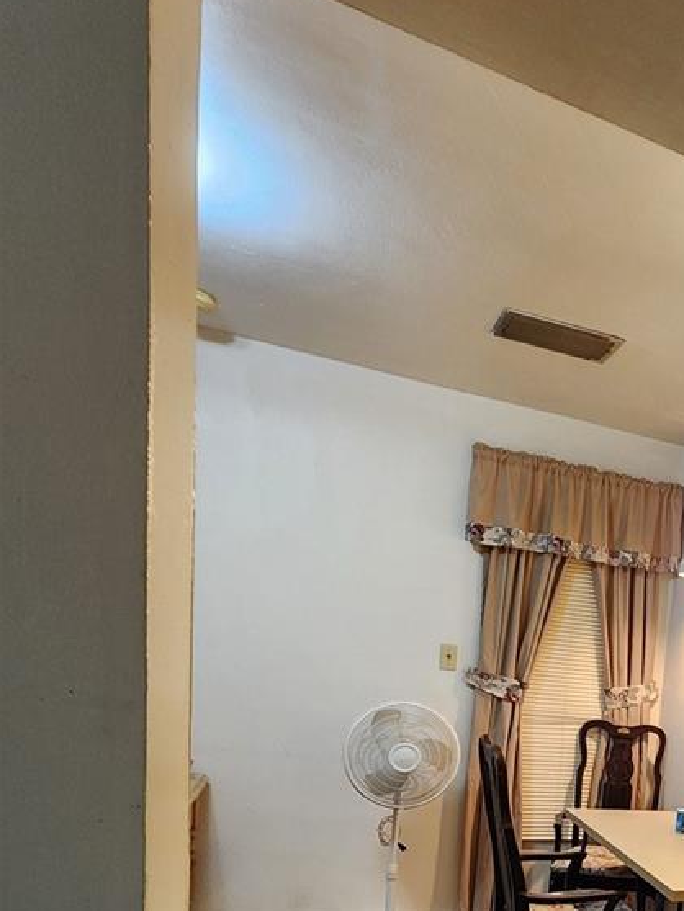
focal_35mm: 28
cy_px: 777
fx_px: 737
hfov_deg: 41.0
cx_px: 735
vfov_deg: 56.8
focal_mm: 2.2
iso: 400
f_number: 2.2
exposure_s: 1/30
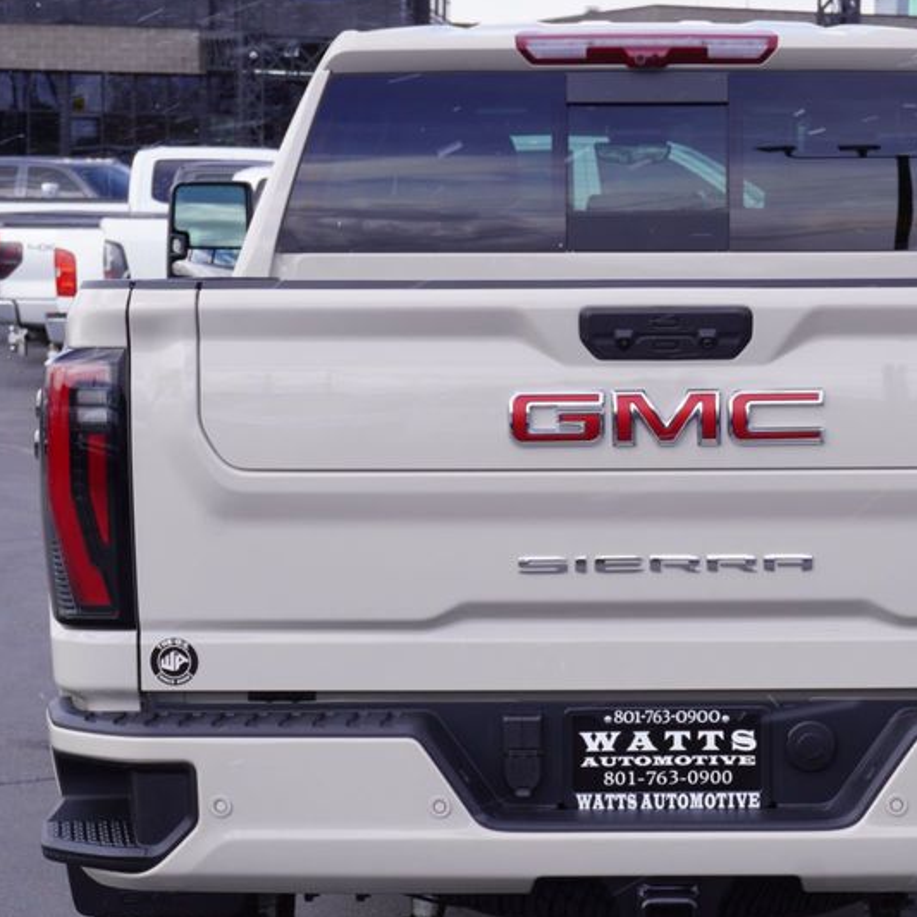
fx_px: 2937
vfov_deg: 17.7
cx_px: 619
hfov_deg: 17.7
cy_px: 549
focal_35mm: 98
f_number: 9
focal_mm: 40
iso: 100
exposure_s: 1/100
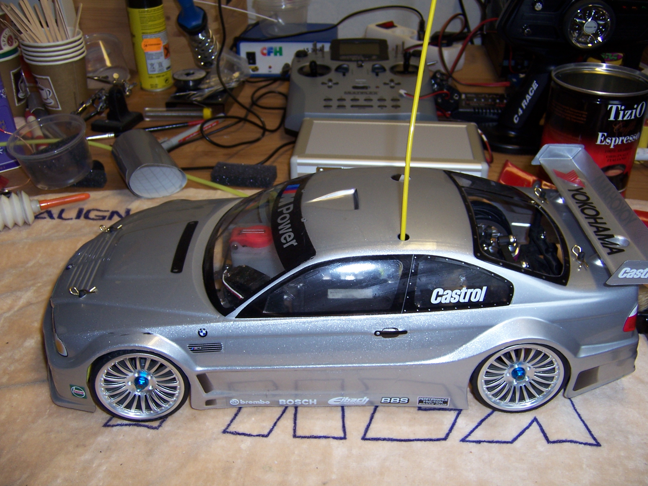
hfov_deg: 55.4
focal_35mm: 33
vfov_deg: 42.9
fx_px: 618
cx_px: 324
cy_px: 243
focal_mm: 5.5
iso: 80
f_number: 2.8
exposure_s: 1/60
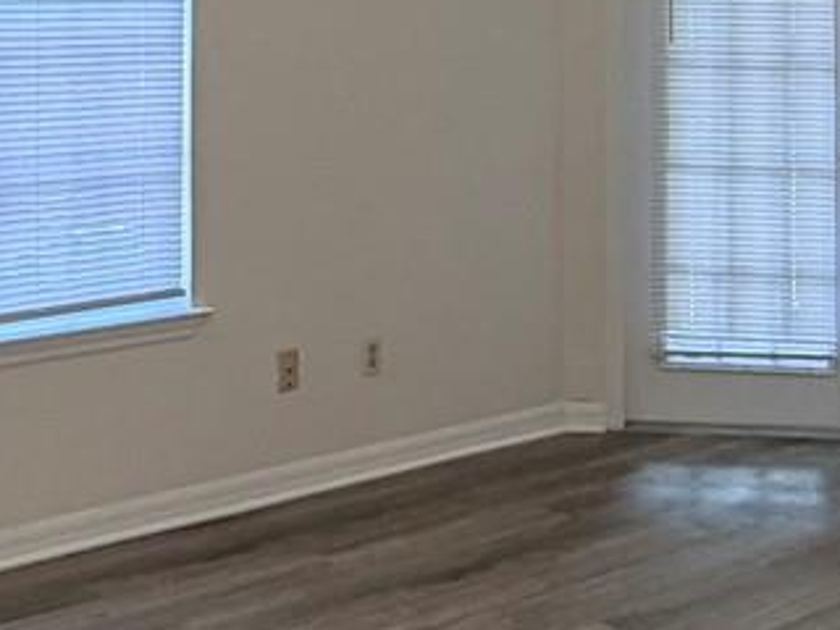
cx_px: 270
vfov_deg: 19.9
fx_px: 1699
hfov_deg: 27.6
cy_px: -97
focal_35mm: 70
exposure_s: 1/120
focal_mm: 2.22
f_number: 2.2
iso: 160
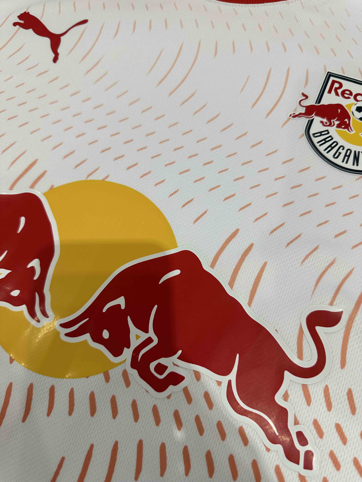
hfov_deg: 56.8
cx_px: 181
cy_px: 241
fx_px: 335
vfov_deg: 71.6
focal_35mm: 24
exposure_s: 1/50
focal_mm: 6.86
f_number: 1.78
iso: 160
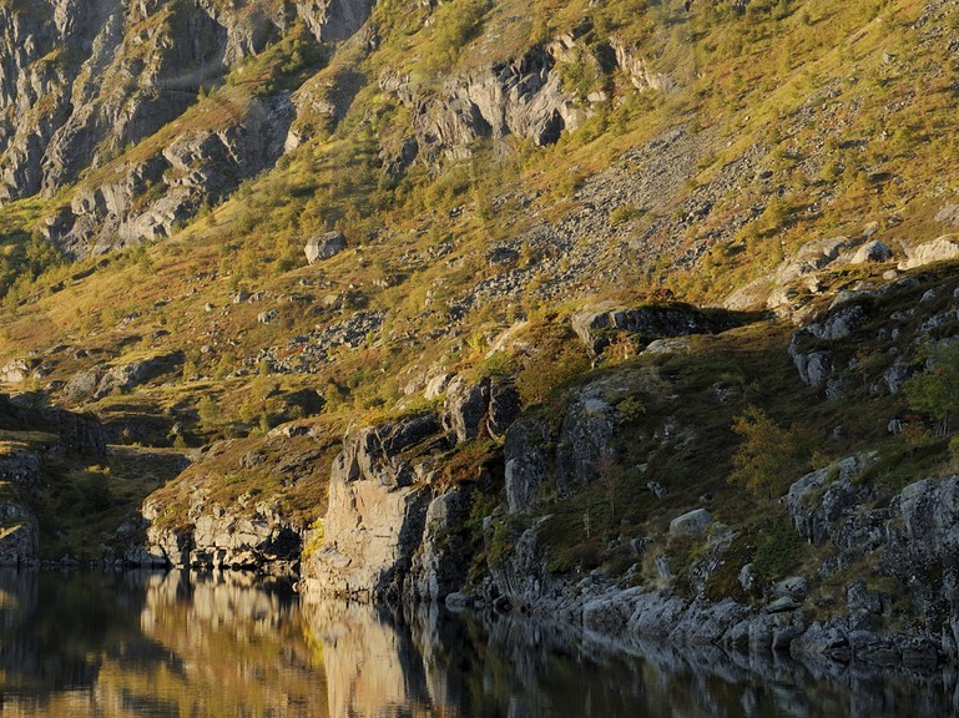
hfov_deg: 16.9
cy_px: 93
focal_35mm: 116
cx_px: 309
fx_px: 3212
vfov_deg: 12.7
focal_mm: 58
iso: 200
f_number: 9
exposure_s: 1/100
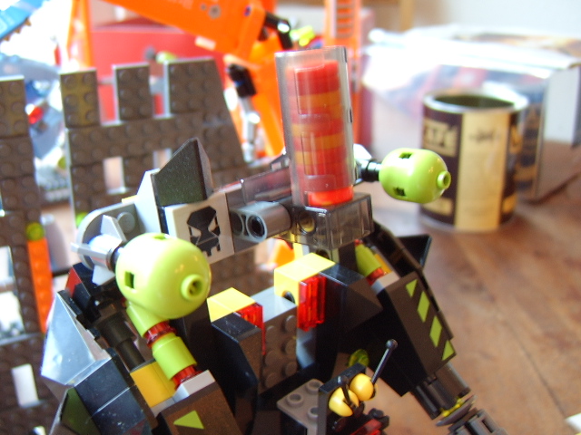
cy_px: 218
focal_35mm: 31
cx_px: 290
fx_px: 520
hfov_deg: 58.4
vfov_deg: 45.4
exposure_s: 1/4
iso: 100
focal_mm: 8.13
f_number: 2.7
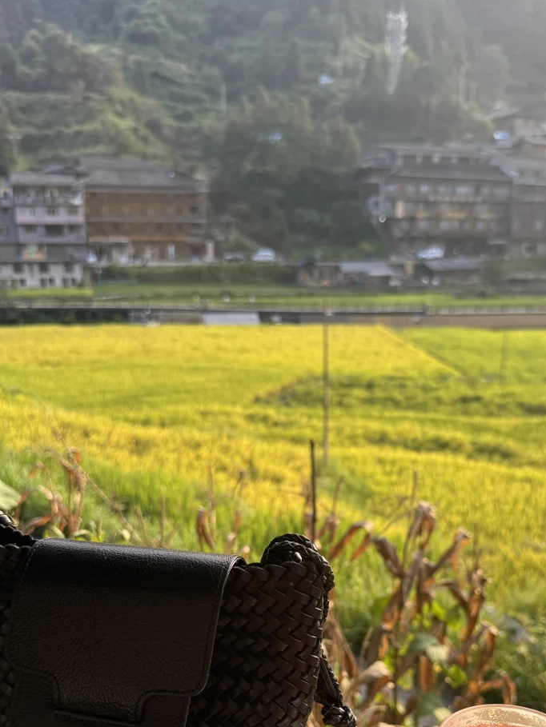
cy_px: 517
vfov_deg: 47.7
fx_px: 799
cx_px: 330
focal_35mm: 38
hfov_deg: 37.6
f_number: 1.78
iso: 80
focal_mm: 6.76
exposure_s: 1/514
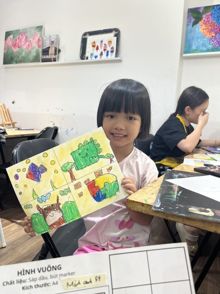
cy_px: 147
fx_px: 220
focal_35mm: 26
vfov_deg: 67.3
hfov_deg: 53.1
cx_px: 110
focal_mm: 5.1
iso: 100
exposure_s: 1/100
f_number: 1.6
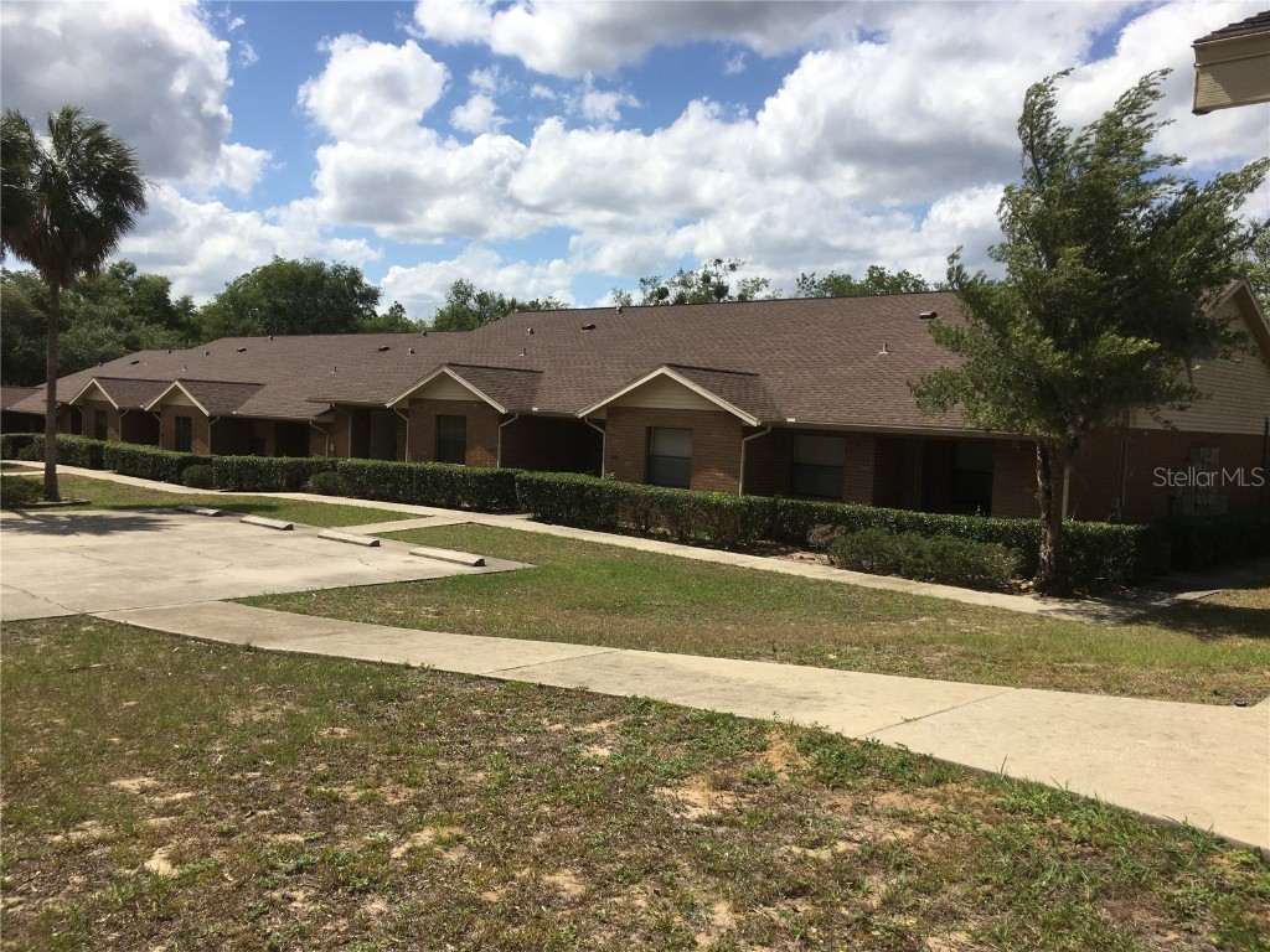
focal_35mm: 29
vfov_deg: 48.2
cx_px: 635
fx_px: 1064
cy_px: 476
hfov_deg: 61.7
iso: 25
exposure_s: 1/2564
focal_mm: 4.15
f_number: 2.2
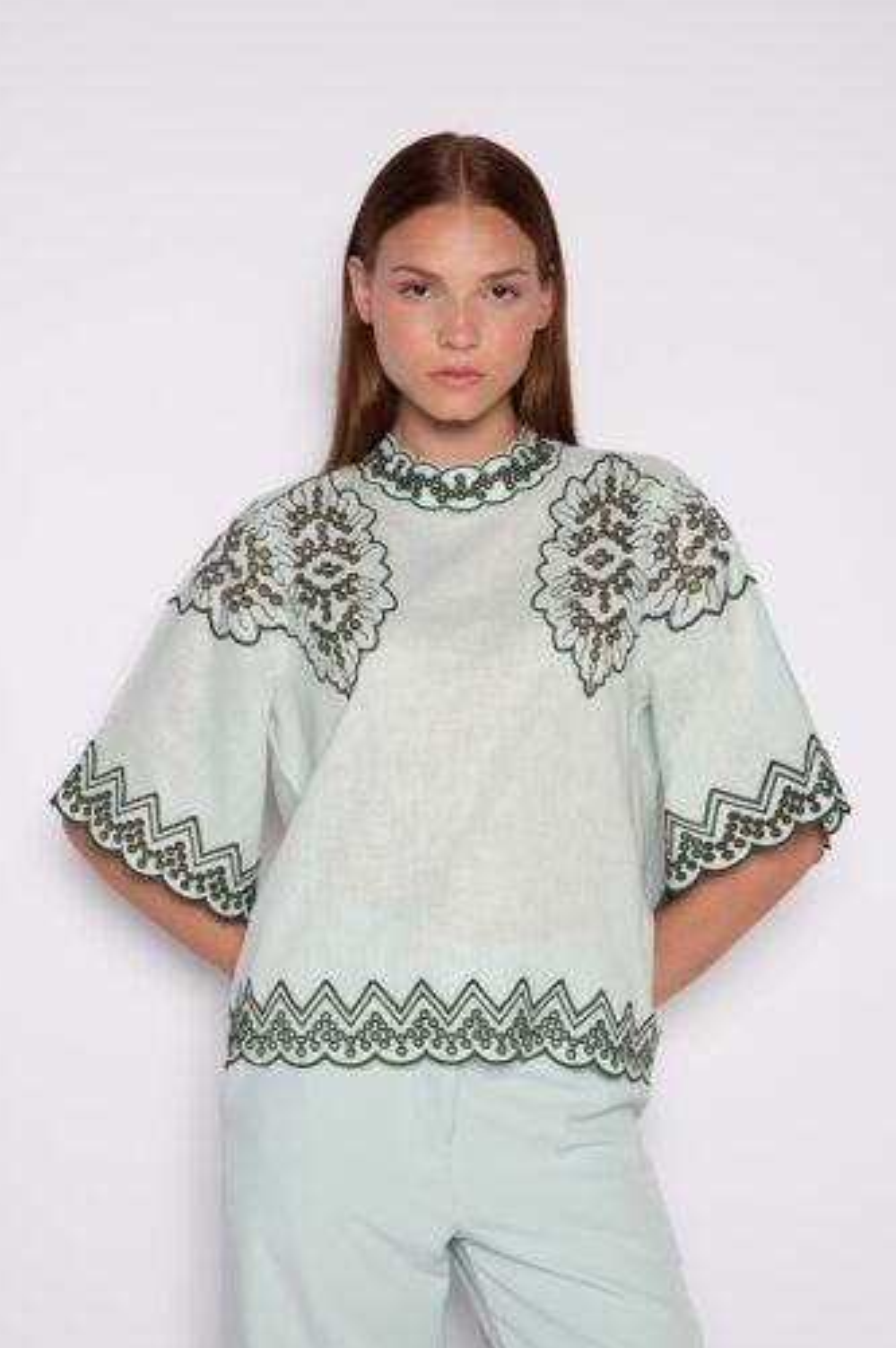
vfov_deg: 41.0
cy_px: 787
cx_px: 452
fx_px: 1796
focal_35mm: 48
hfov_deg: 28.0
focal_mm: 40
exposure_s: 1/160
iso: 200
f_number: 7.1
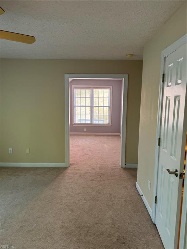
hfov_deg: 56.8
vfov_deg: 71.6
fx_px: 173
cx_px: 94
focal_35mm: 24
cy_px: 124
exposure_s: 1/60
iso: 125
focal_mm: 6.76
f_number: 1.78
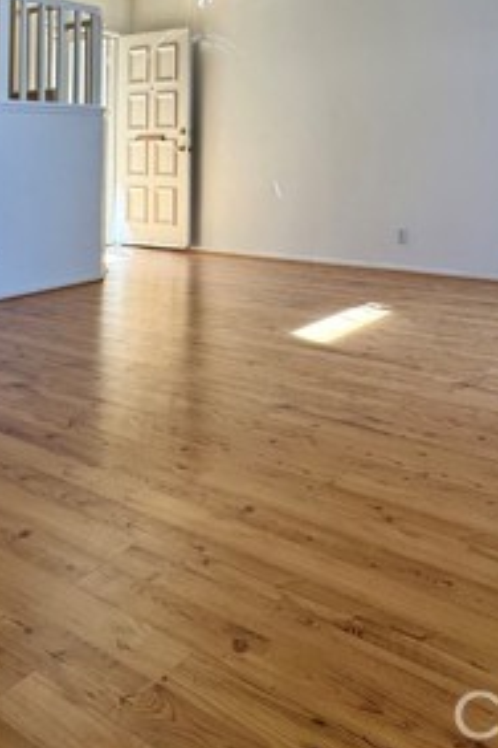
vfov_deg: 52.3
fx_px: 685
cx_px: 321
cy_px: 117
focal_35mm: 33
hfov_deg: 39.6
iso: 50
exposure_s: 1/120
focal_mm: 2.22
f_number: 2.2
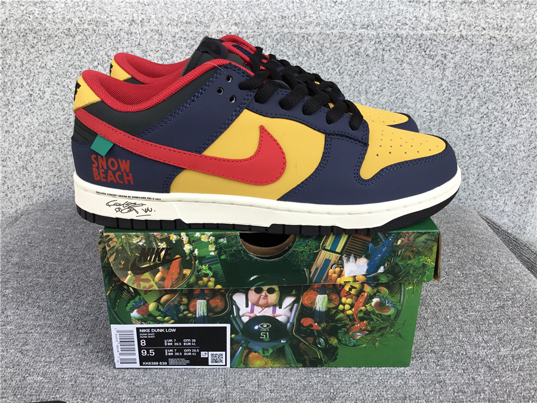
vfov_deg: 45.4
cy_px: 202
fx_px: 481
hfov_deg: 58.4
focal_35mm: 31
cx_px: 268
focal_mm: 3.3
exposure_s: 1/211
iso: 25
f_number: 2.4
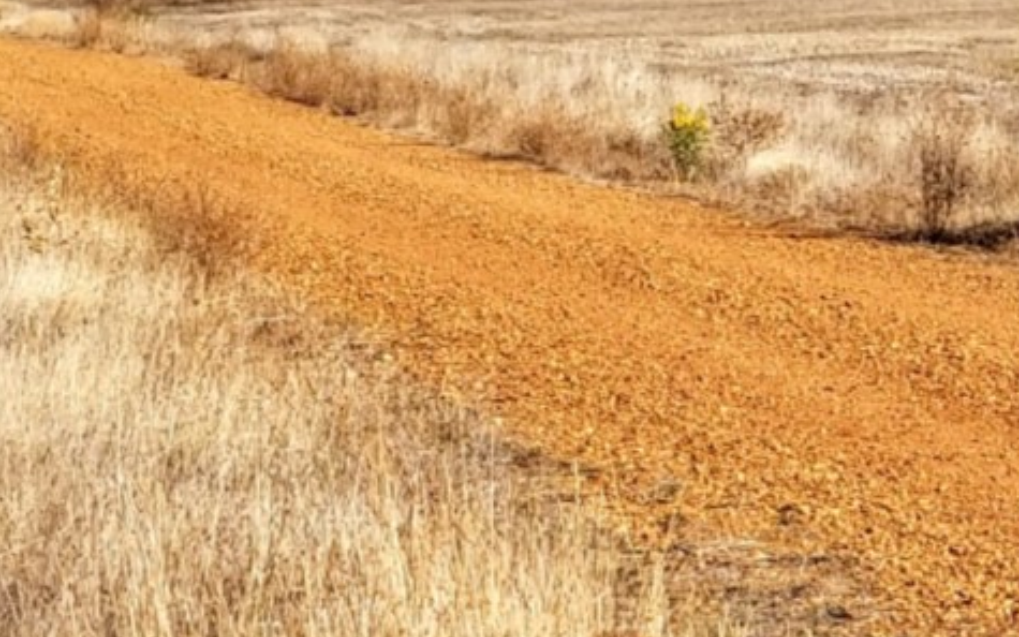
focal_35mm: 231
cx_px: -179
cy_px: 191
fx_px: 6416
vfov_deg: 5.7
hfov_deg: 9.0
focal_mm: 6
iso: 25
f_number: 2.4
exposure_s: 1/996
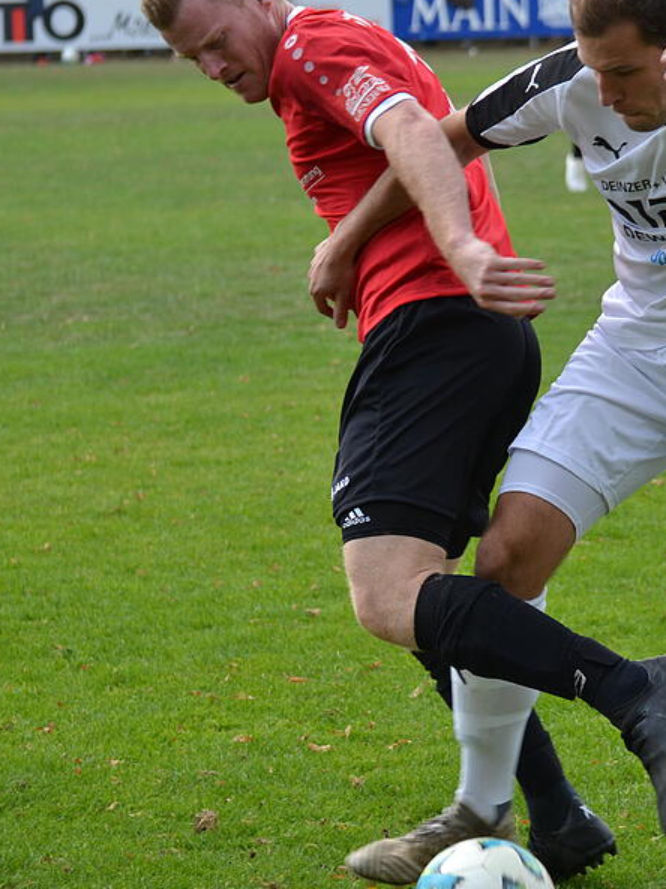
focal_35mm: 184
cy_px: 469
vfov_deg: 10.8
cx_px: 603
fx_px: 4725
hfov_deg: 8.0
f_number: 4
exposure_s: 1/500
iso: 400
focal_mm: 70
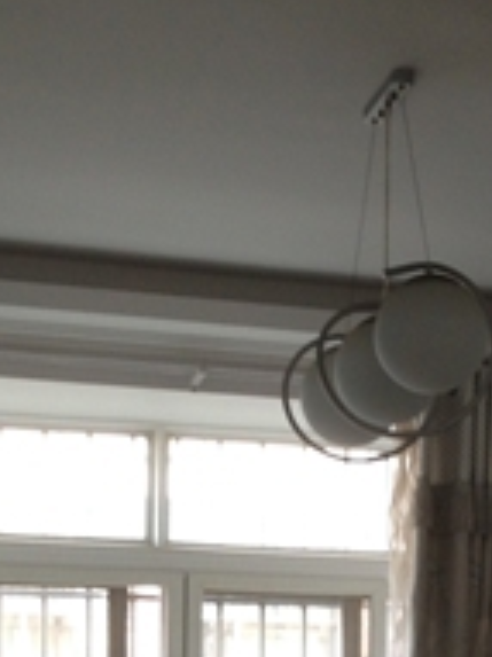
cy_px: 783
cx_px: 482
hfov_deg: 12.1
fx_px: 2296
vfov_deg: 15.7
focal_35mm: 121
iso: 64
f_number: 2.4
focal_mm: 4.12
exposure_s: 1/40
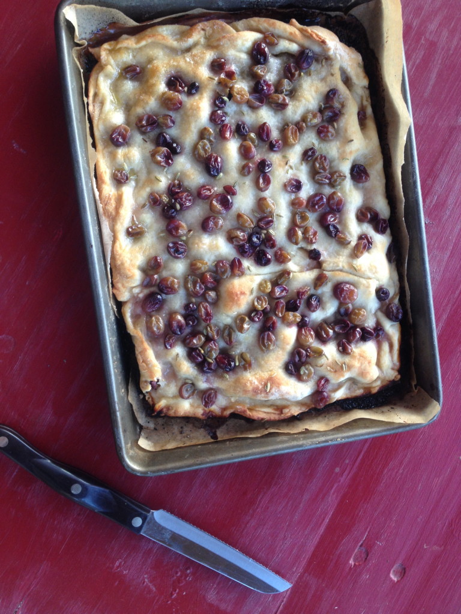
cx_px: 230
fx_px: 621
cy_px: 307
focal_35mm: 35
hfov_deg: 40.7
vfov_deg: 52.6
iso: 64
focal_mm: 4.28
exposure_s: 1/20
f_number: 2.4
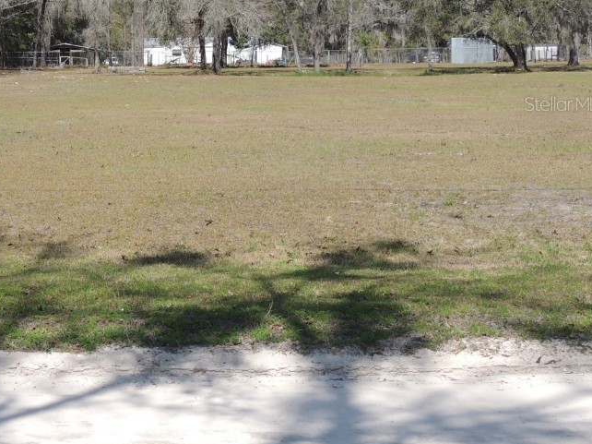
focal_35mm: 75
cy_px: 103
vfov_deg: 19.5
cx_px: 139
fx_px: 1282
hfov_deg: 25.6
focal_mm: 8.3
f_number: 3.5
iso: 100
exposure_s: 1/800
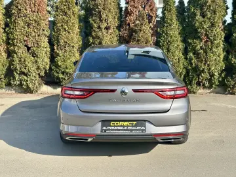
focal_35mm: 48
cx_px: 118
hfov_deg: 39.7
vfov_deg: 30.3
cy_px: 88
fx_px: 327
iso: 64
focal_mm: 6.86
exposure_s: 1/1721
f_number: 1.78
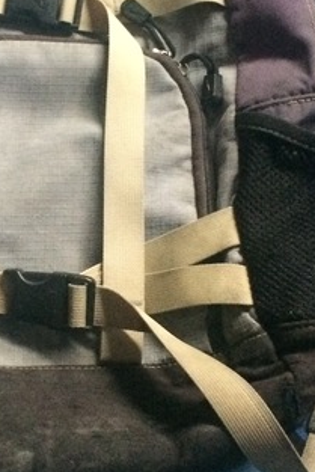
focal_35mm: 77
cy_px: 164
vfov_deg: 26.2
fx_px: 1009
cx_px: 14
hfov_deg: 17.4
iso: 500
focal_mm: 4.15
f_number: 2.2
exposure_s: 1/17
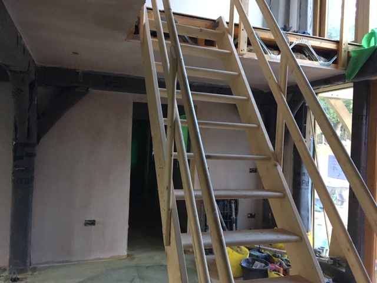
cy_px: 142
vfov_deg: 48.2
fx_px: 316
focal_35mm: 29
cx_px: 188
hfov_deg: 61.7
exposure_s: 1/25
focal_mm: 4.15
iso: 200
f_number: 2.2
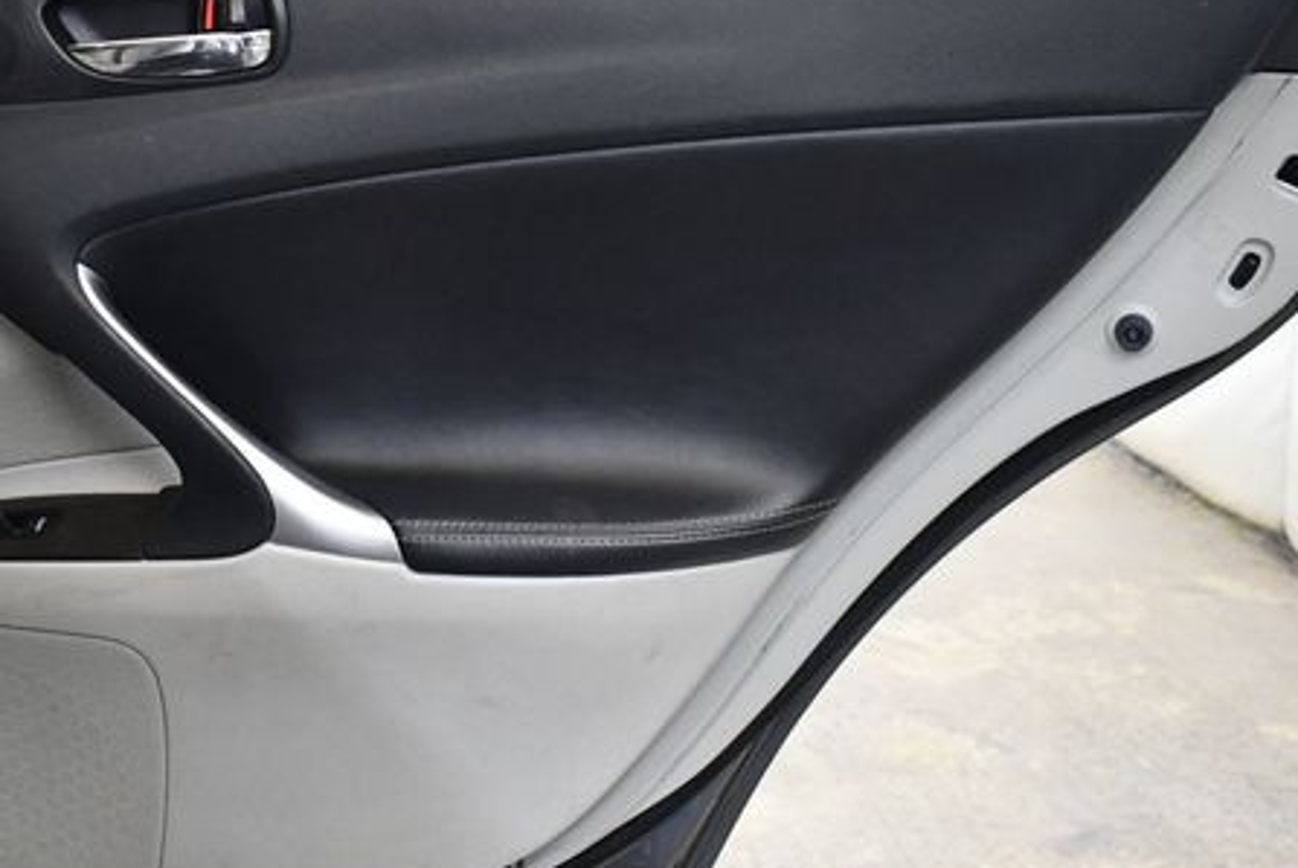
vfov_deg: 21.6
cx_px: 511
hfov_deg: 31.8
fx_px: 2274
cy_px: 372
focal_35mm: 63
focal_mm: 22
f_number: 3.8
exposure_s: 1/100
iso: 3200
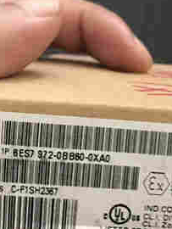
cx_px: 129
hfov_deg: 21.2
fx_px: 456
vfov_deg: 28.0
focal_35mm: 69
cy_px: 82
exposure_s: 1/6
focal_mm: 3.99
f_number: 1.8
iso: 100
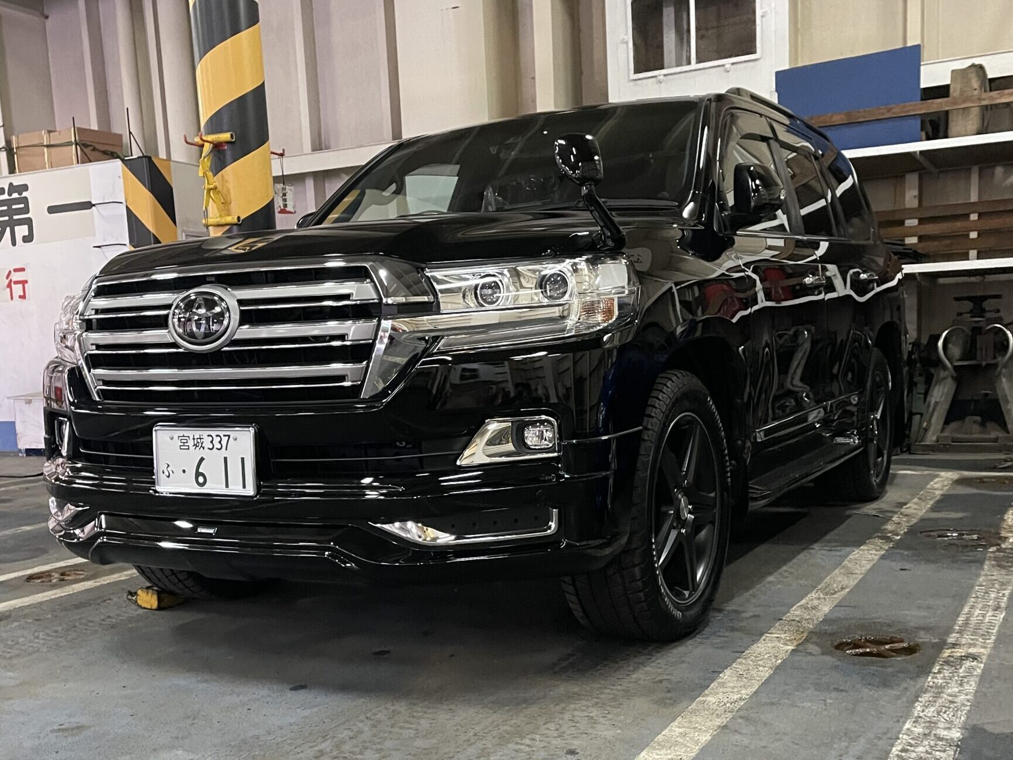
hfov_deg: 69.4
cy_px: 380
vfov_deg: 54.9
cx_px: 506
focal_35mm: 25
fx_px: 732
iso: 1000
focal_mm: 5.1
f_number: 1.6
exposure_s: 1/30
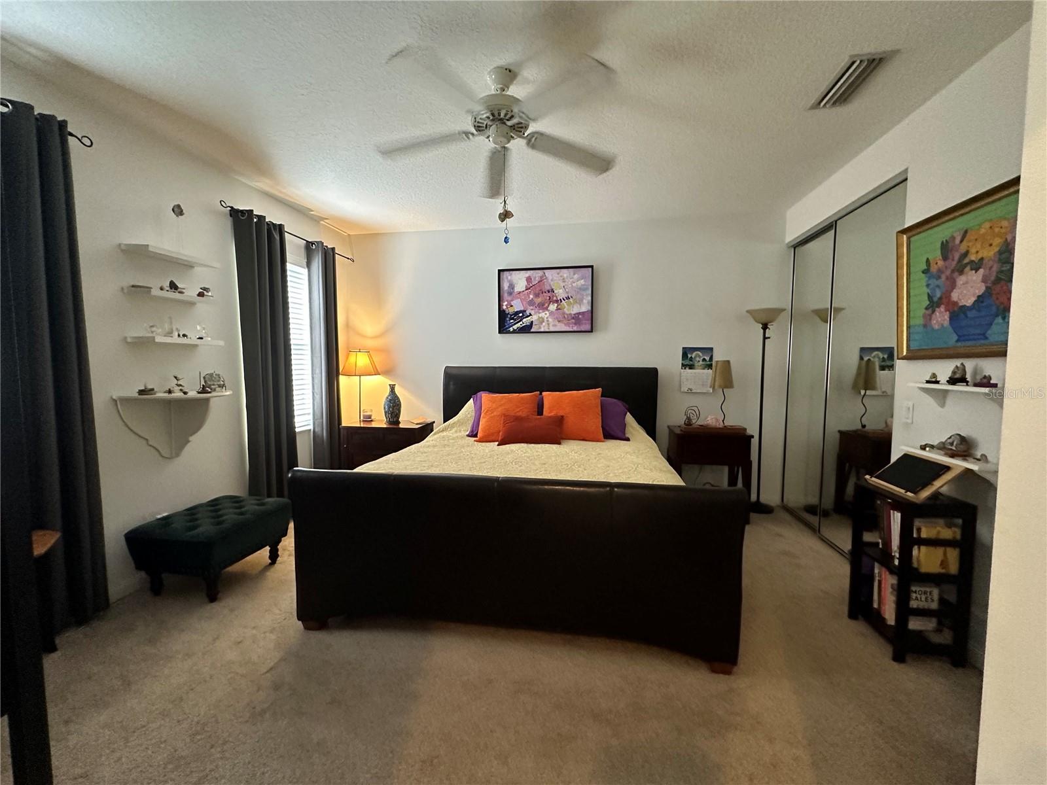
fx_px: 423
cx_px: 524
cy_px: 392
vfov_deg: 85.7
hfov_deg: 102.1
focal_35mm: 14
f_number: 2.2
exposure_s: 1/60
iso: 400
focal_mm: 2.22
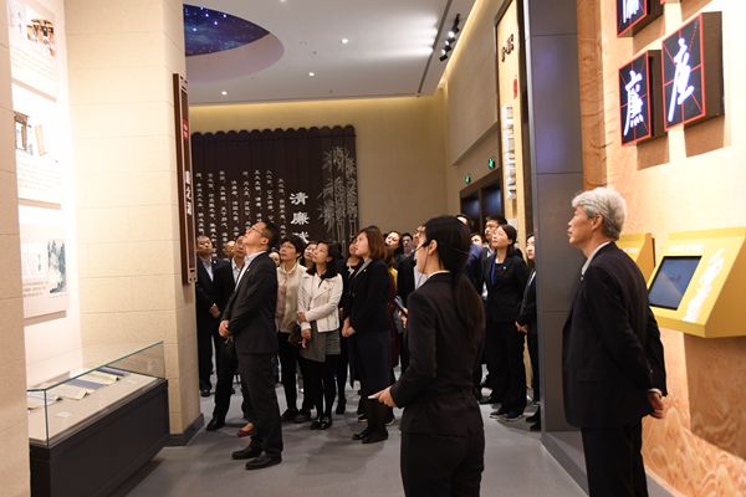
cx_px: 373
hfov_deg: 53.1
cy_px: 248
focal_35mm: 36
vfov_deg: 36.9
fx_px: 746
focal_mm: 24
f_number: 3.8
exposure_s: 1/30
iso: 1250
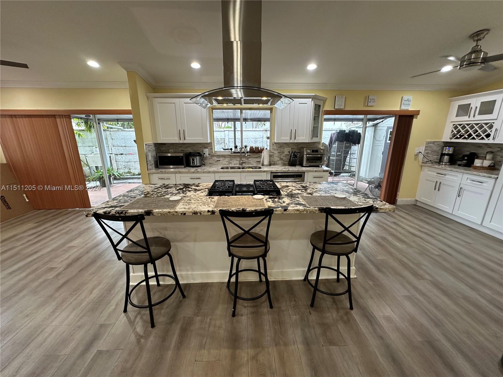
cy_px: 188
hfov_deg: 102.1
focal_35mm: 14
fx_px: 203
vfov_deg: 85.7
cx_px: 252
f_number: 2.2
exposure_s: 1/60
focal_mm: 2.22
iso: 160
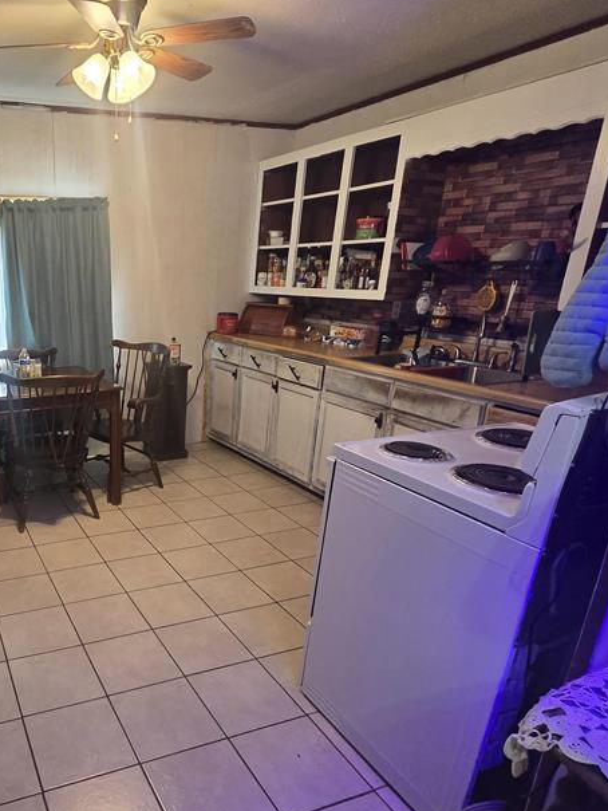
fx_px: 515
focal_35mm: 22
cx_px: 99
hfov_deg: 55.5
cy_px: 462
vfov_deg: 76.0
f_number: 2.2
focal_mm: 2.2
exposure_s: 1/60
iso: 800
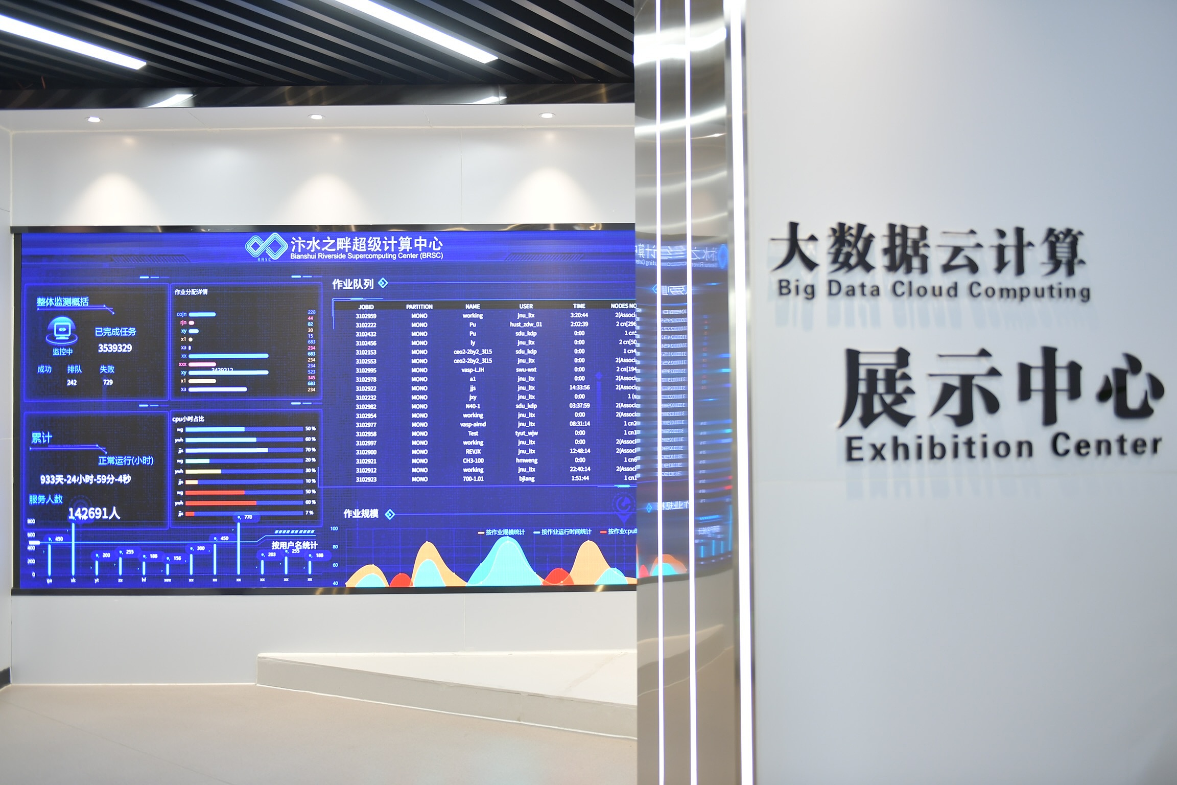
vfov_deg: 45.0
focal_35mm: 29
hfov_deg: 63.7
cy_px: 392
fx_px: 948
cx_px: 588
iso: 720
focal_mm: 29
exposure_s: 1/125
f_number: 2.8
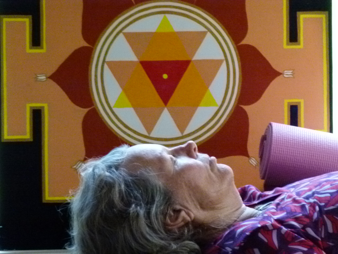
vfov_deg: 2.7
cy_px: 127
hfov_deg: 3.6
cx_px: 169
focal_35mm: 545
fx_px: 5322
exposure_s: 1/8
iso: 800
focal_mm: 98.1
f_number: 4.8
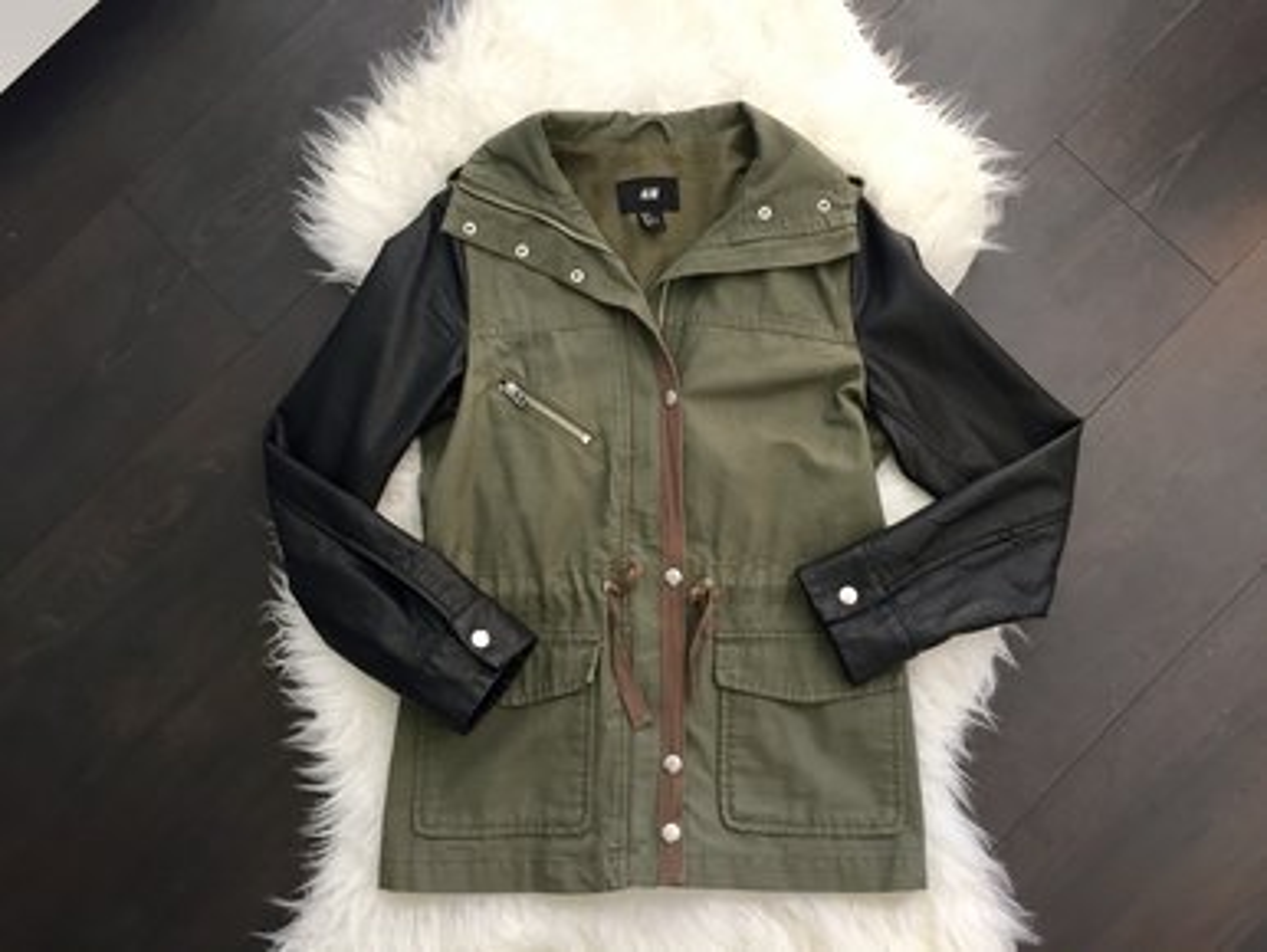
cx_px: 634
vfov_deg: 48.3
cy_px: 476
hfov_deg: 61.6
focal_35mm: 29
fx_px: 1062
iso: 100
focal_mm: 4.15
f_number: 2.2
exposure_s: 1/33
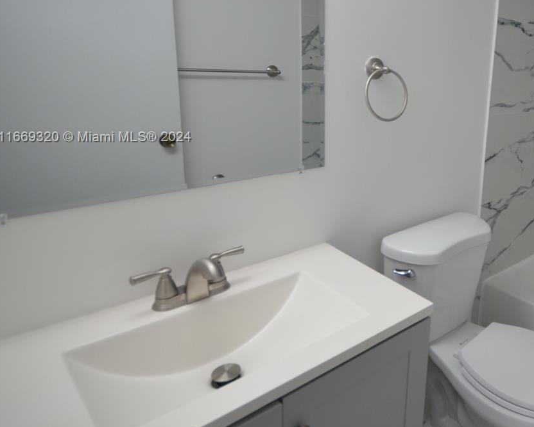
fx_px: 427
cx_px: 499
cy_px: 138
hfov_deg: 54.1
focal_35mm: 27
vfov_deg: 52.1
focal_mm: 10
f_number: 4
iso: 400
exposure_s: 1/60
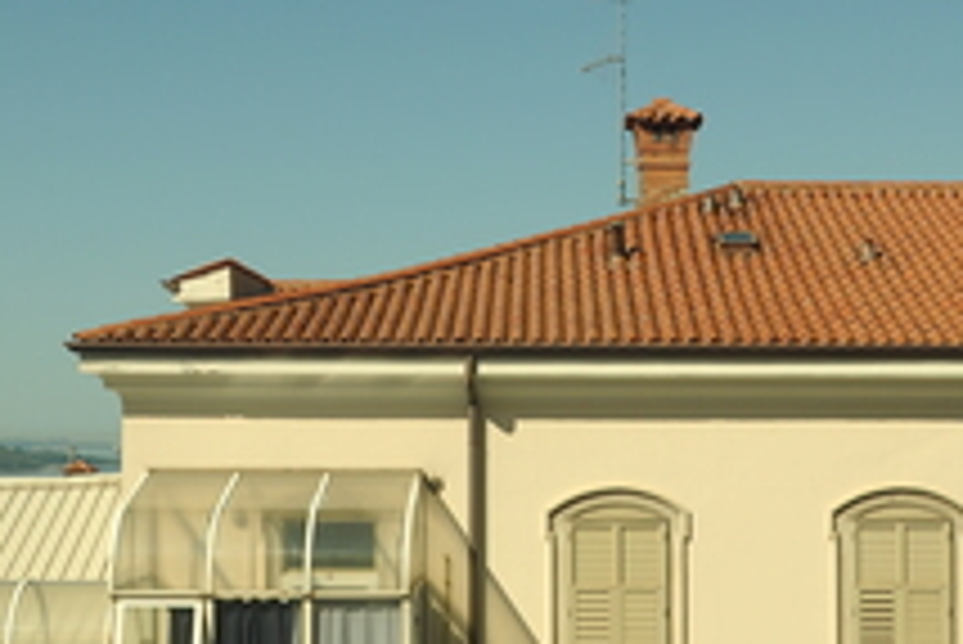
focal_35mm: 76
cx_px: 544
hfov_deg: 26.6
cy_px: 320
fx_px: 2034
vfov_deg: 18.0
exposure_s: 1/200
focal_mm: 24
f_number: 10
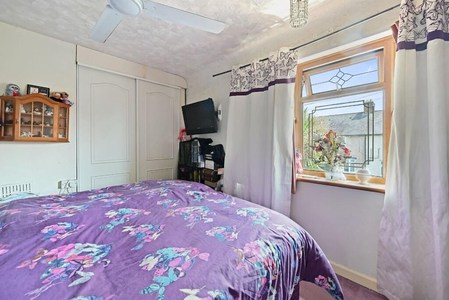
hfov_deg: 104.2
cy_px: 150
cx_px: 224
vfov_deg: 81.2
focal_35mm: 14
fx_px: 175
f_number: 7.1
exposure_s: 1/1.25
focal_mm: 14
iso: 320
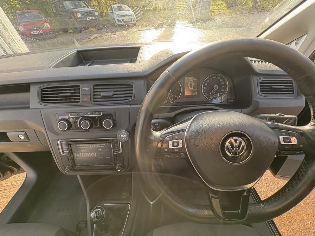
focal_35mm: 14
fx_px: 127
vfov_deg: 85.7
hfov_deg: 102.1
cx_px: 158
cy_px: 118
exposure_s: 1/99
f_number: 2.2
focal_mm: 2.22
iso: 80
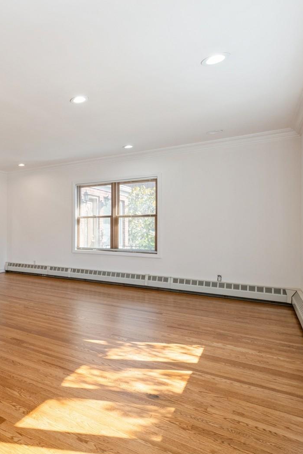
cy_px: 229
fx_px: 290
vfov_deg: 76.1
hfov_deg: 43.2
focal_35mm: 23
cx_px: -29
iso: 640
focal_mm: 15
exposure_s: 1/30
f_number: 14
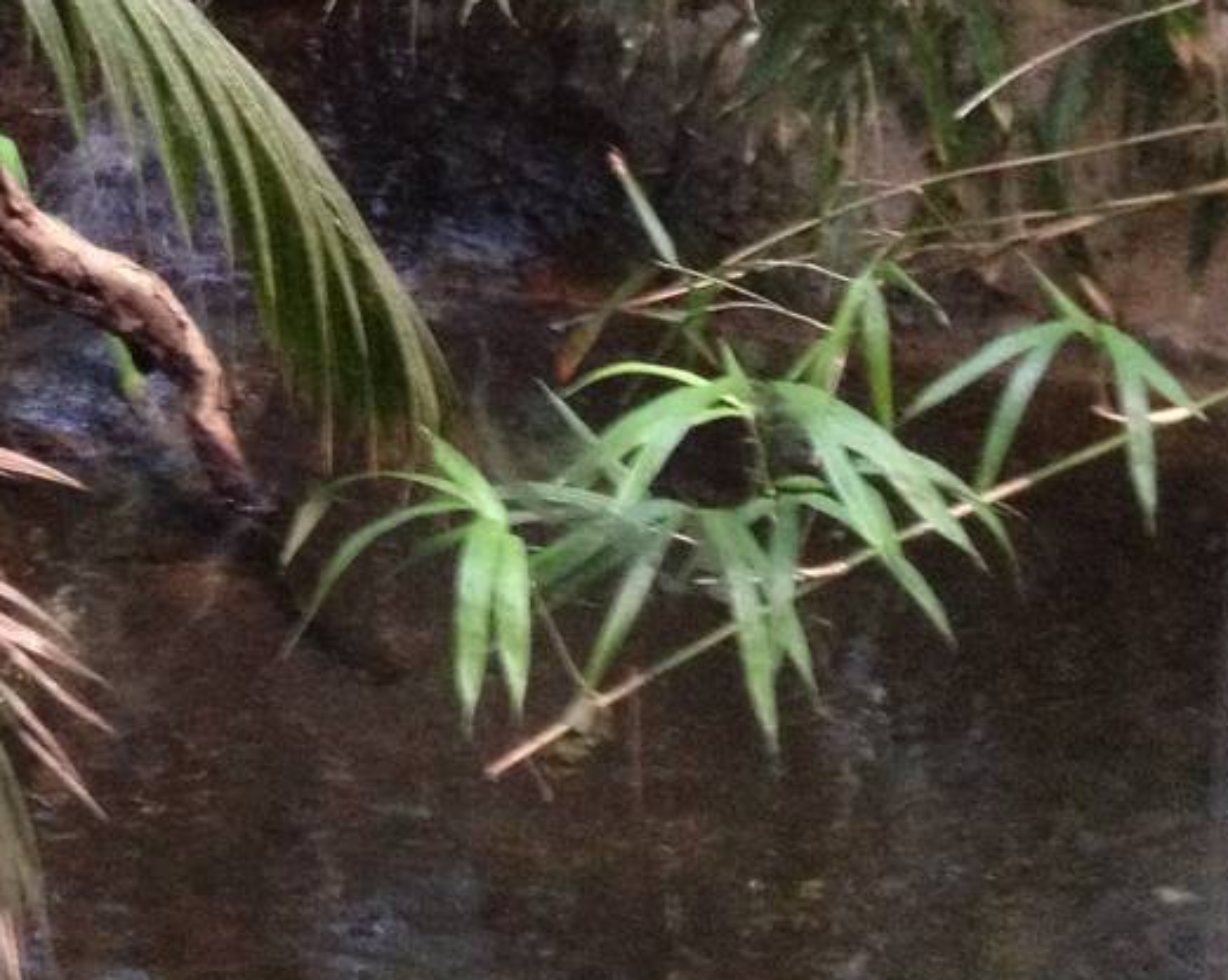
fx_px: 3813
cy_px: 9
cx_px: 57
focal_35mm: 105
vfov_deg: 14.4
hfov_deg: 17.9
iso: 320
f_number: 2.4
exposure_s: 1/20
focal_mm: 4.28
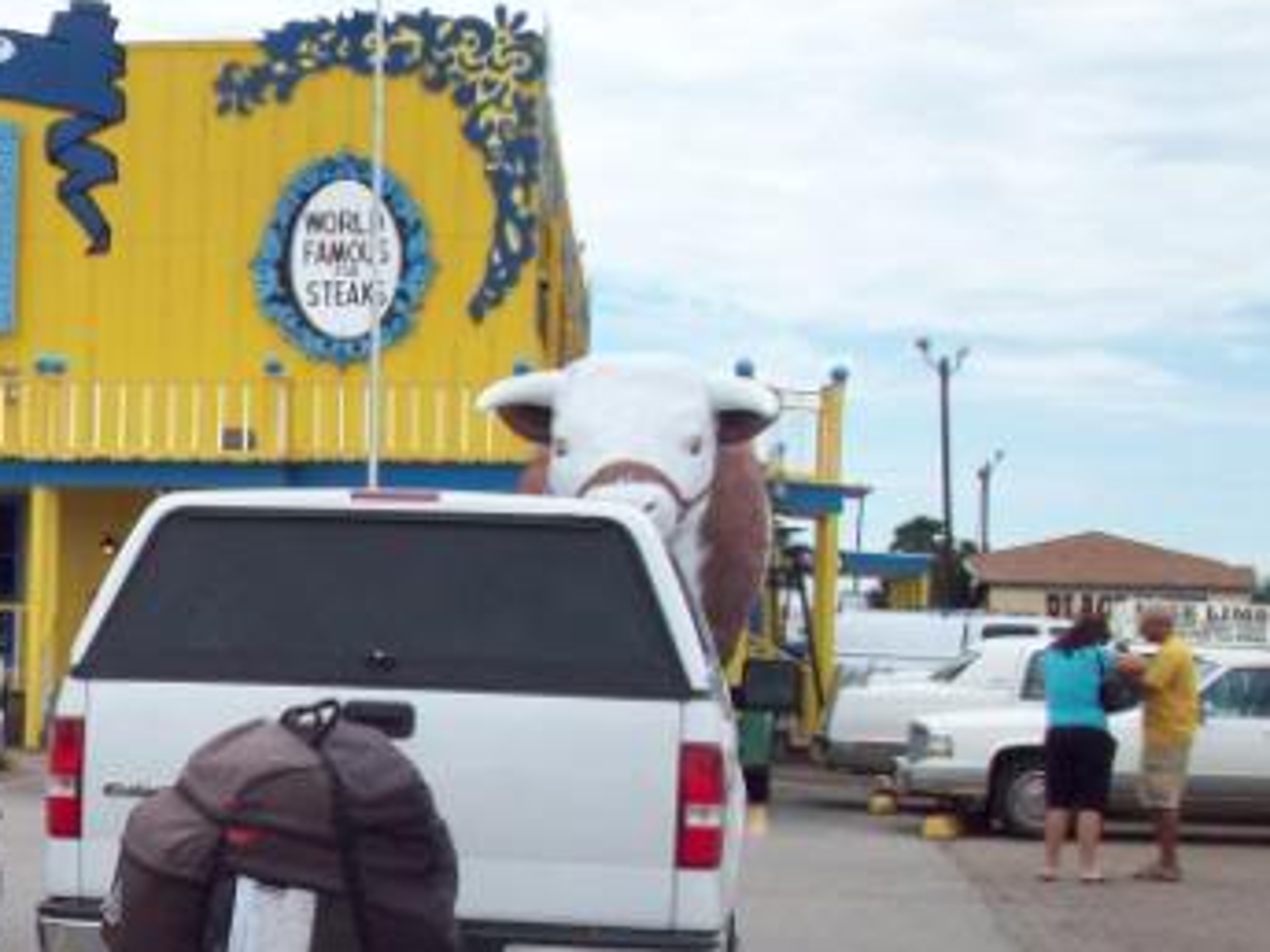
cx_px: -137
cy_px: 775
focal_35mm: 86
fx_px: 3155
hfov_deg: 21.5
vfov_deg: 17.0
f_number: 5.6
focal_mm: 6.2
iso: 80
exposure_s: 1/294
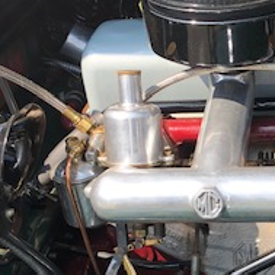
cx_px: 221
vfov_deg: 20.6
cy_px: 156
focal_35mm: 84
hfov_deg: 20.4
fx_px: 755
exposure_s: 1/246
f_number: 1.8
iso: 20
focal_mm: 4
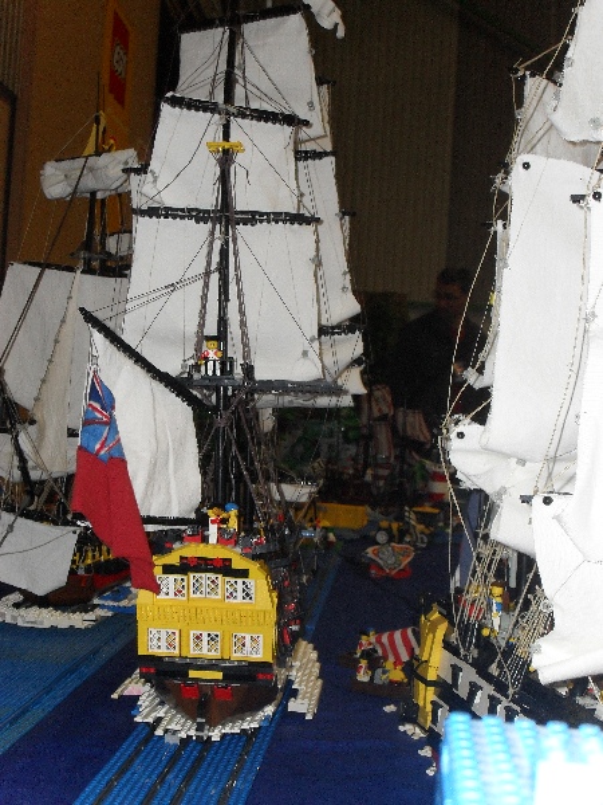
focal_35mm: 57
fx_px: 1324
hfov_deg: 25.7
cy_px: 402
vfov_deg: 33.8
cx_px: 302
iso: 200
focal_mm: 10.1
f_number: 4.3
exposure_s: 1/60
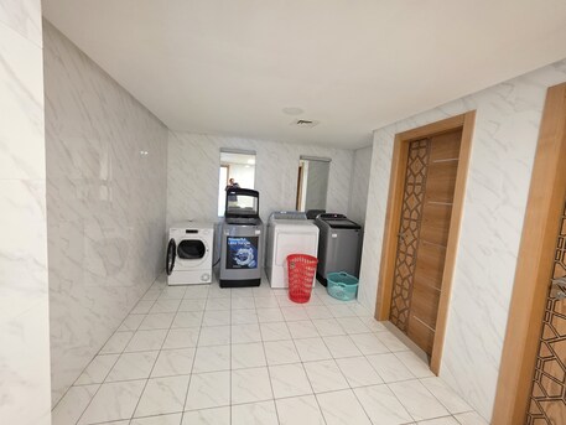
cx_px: 283
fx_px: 213
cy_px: 212
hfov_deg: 106.2
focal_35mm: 13
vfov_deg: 89.9
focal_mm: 2.2
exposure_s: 1/25
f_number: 1.9
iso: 800
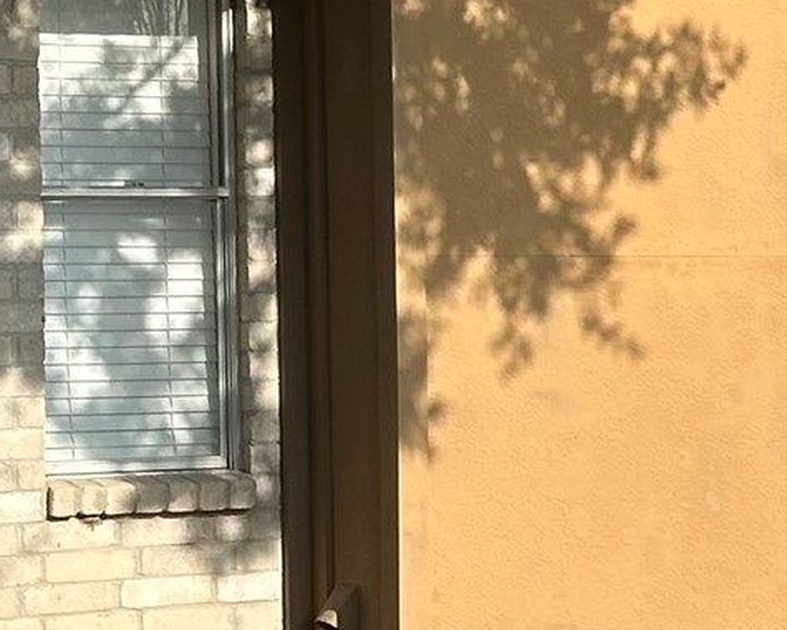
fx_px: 4705
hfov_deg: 9.4
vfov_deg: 7.7
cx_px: 1089
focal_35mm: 202
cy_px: 260
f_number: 1.78
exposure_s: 1/4566
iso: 64
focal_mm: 6.86
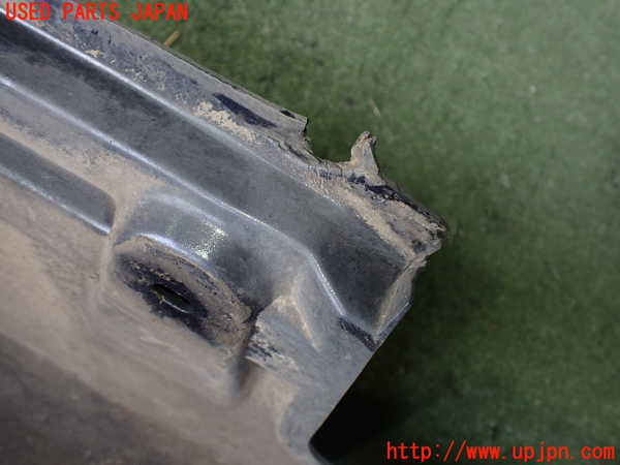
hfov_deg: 60.0
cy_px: 232
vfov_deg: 46.8
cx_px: 310
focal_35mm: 30
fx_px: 537
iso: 250
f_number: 2.3
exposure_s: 1/125
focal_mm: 5.4
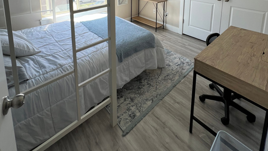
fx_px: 135
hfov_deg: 89.6
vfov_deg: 46.3
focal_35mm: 19
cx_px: 134
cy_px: -8
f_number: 1.8
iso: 32
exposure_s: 1/114
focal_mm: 1.57
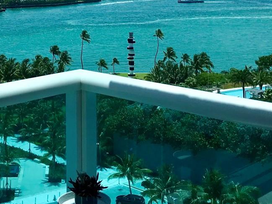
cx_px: 67
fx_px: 542
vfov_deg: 20.2
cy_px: -30
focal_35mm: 69
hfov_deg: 27.8
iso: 20
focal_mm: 3.99
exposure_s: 1/3690
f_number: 1.8
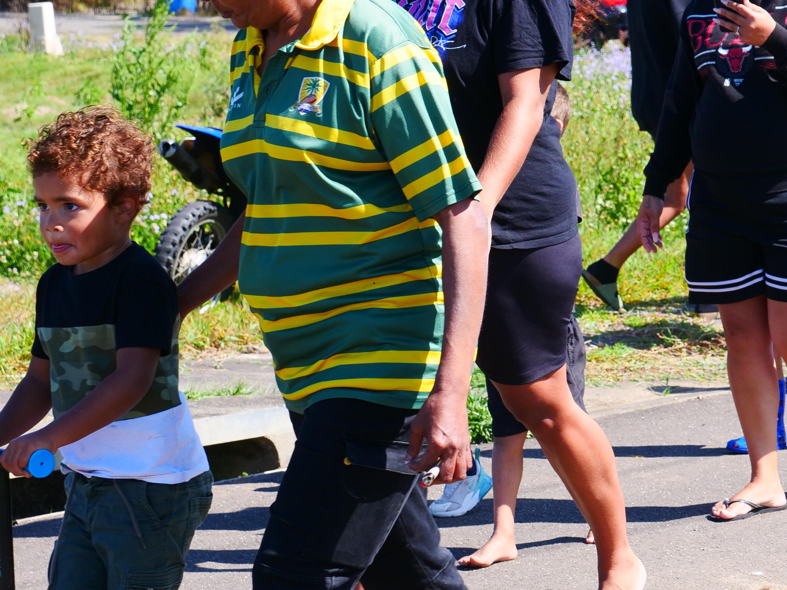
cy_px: 137
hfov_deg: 14.3
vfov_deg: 10.8
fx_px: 3115
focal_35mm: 137
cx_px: 704
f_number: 5
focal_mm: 35
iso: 200
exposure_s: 1/500
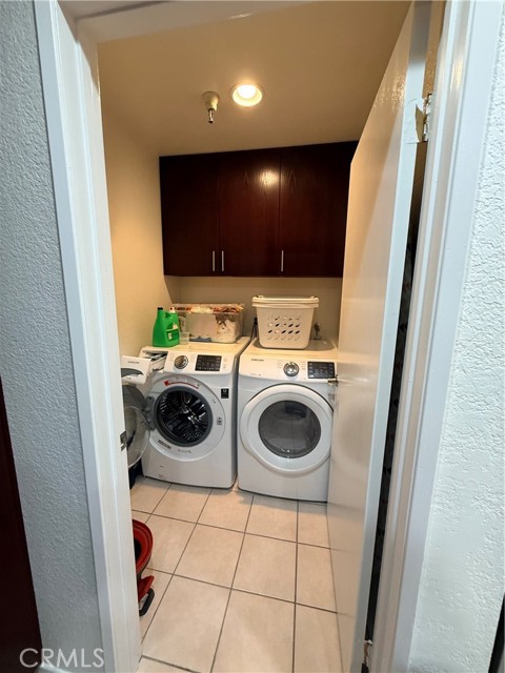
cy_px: 336
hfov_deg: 85.7
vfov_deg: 102.1
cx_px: 252
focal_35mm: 14
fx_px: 272
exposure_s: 1/60
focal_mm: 2.22
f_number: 2.2
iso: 320
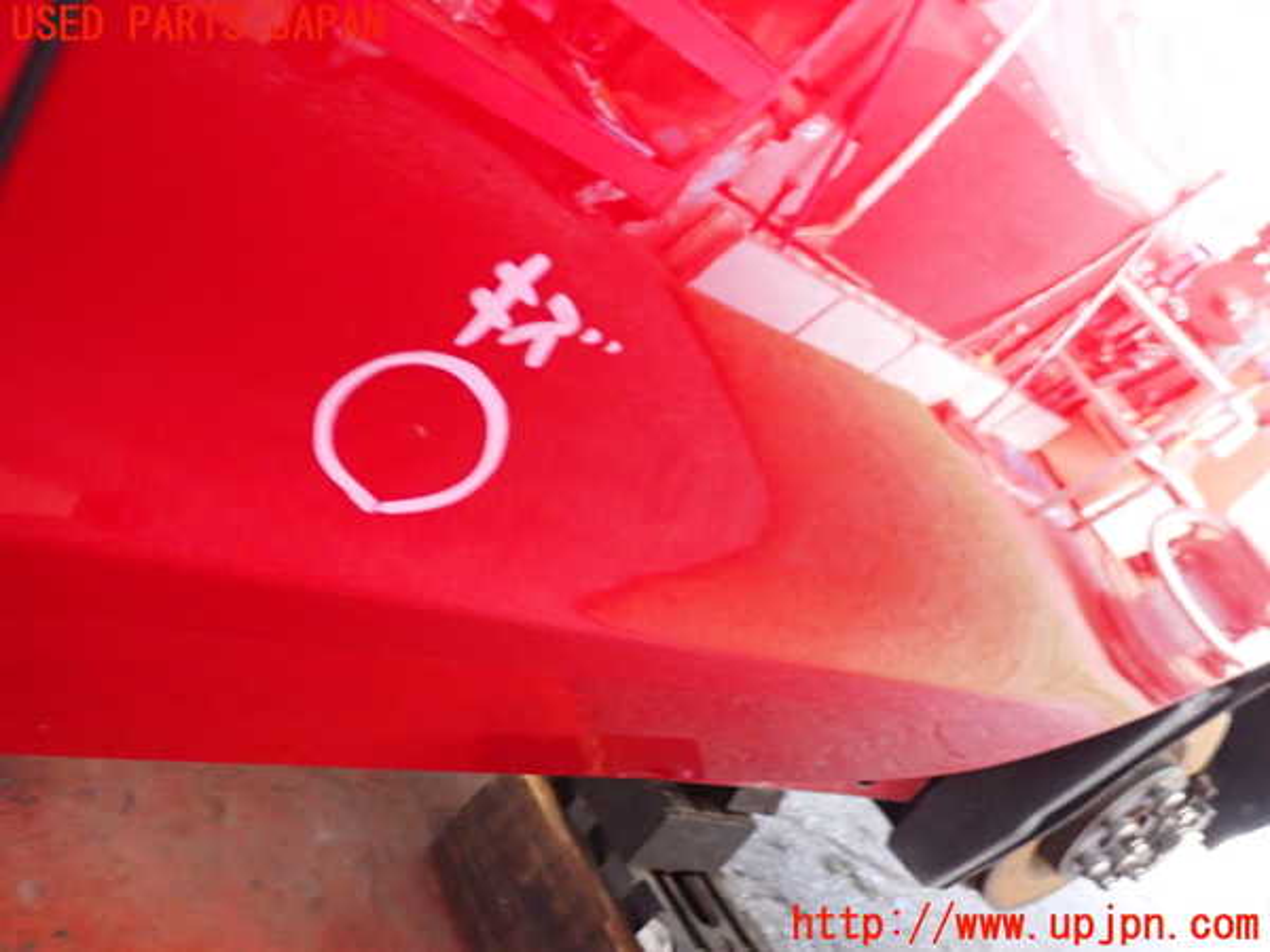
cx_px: 635
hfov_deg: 60.0
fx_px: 1101
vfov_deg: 46.8
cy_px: 476
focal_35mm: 30
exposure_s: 1/30
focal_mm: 5.4
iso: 640
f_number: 2.3
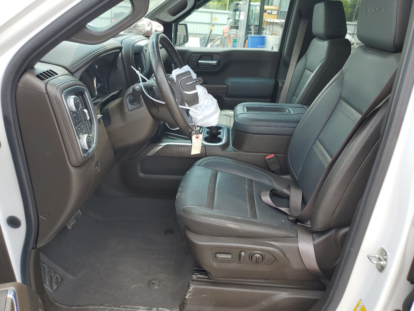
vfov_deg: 53.1
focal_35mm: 26
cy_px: 156
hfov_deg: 67.3
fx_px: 311
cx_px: 207
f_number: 1.5
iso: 50
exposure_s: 1/370
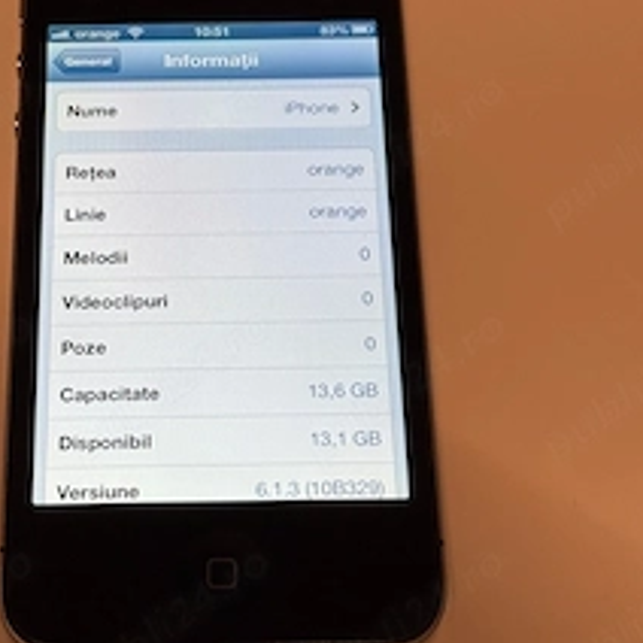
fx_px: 1681
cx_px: 231
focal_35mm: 80
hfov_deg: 21.6
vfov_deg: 21.5
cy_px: 188
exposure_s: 1/100
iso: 80
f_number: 1.78
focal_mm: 6.76
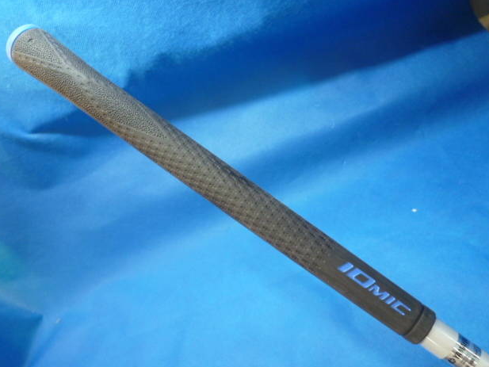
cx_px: 246
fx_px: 396
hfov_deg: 63.4
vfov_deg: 49.8
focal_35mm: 28
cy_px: 182
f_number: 2.9
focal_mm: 4.8
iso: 320
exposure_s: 1/30
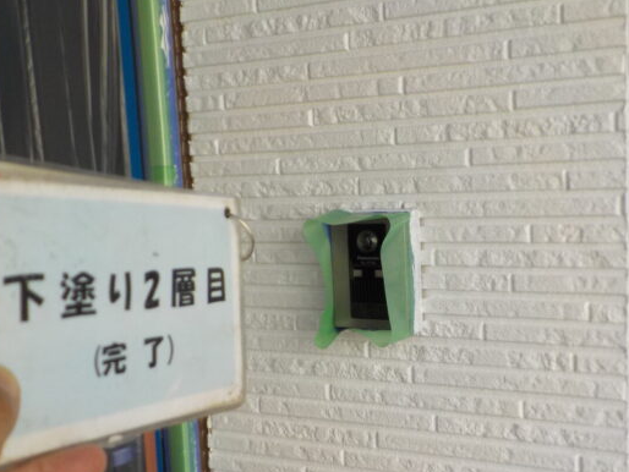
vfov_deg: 34.2
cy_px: 289
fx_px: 764
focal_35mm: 42
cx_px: 408
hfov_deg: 44.3
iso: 125
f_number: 3.3
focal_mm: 4.1
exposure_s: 1/320
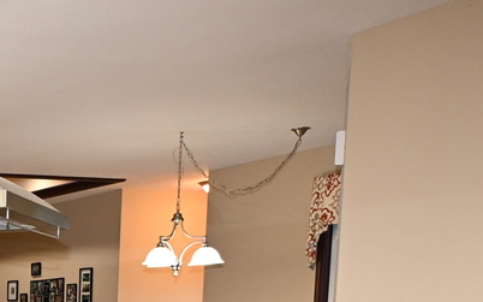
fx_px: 974
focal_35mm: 74
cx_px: -165
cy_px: 439
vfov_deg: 16.2
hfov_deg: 24.0
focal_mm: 12
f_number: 4
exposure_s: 1/60
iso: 640
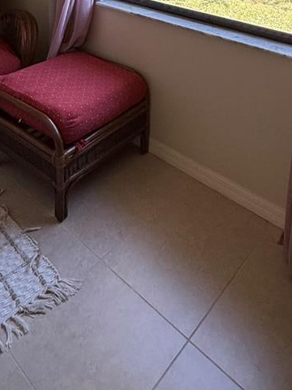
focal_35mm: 35
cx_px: 135
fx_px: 394
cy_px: -8
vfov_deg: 44.1
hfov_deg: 40.7
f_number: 2.2
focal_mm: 2.22
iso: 125
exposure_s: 1/120
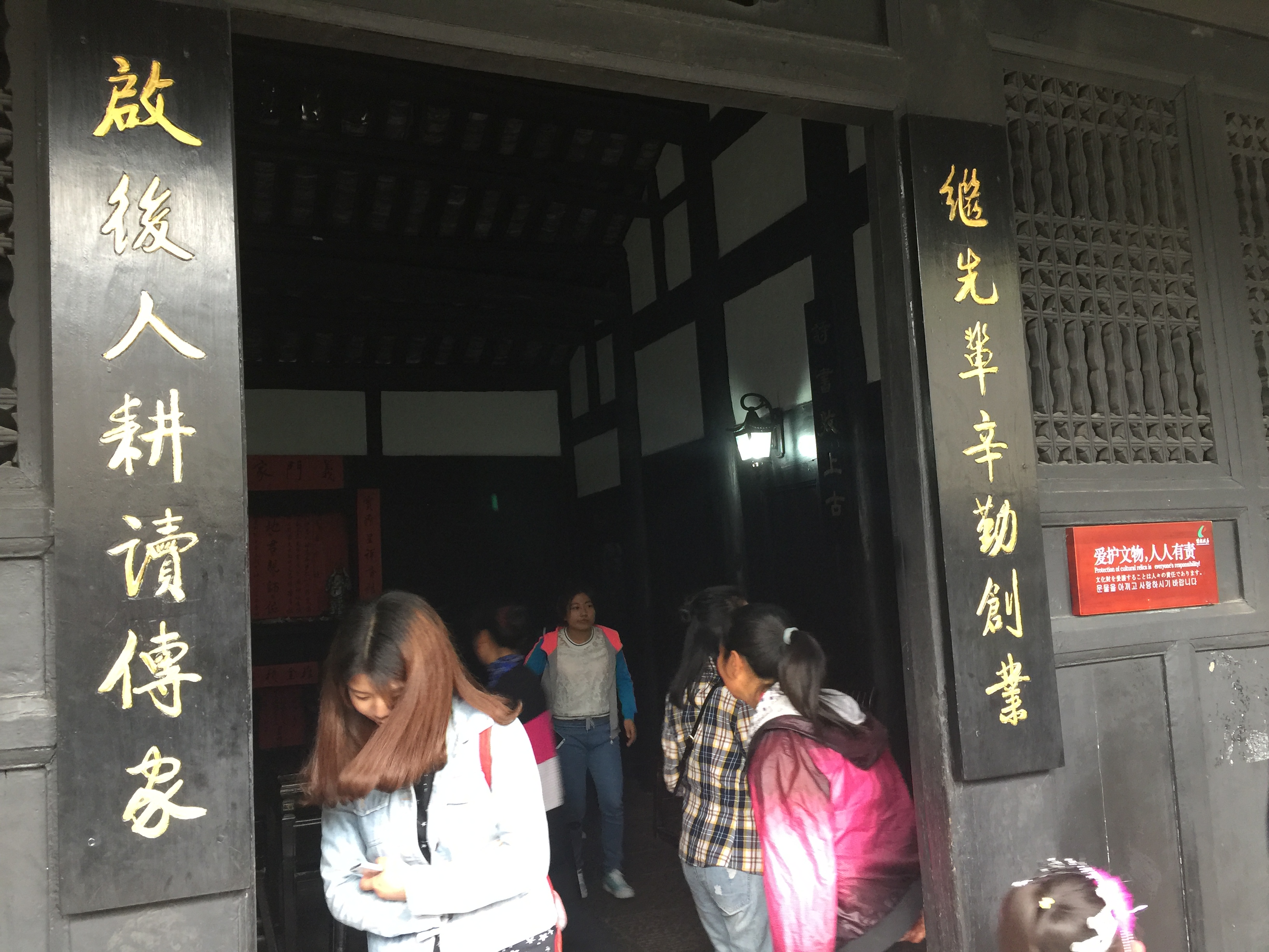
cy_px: 476
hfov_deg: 61.7
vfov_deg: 48.2
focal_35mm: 29
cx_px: 634
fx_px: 1063
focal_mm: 4.15
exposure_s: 1/17
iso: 64
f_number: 2.2
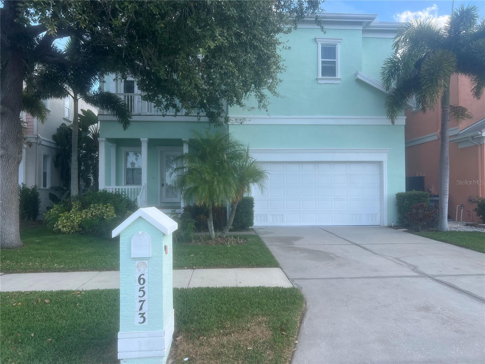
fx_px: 364
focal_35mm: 26
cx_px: 242
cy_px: 182
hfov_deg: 67.3
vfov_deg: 53.1
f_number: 1.5
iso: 50
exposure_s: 1/1511
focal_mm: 5.7
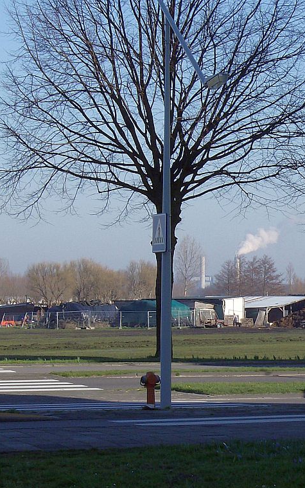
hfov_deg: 8.5
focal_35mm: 154
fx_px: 2046
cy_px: 245
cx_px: 266
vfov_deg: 13.6
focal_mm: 18
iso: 100
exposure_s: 1/255
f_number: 7.8
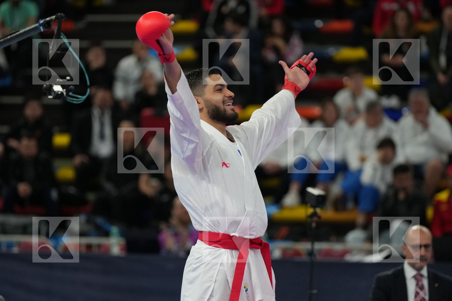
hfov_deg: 7.5
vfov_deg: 5.0
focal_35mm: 273
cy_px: 150
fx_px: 3427
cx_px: 226
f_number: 2.8
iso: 1600
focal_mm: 182
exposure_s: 1/1000
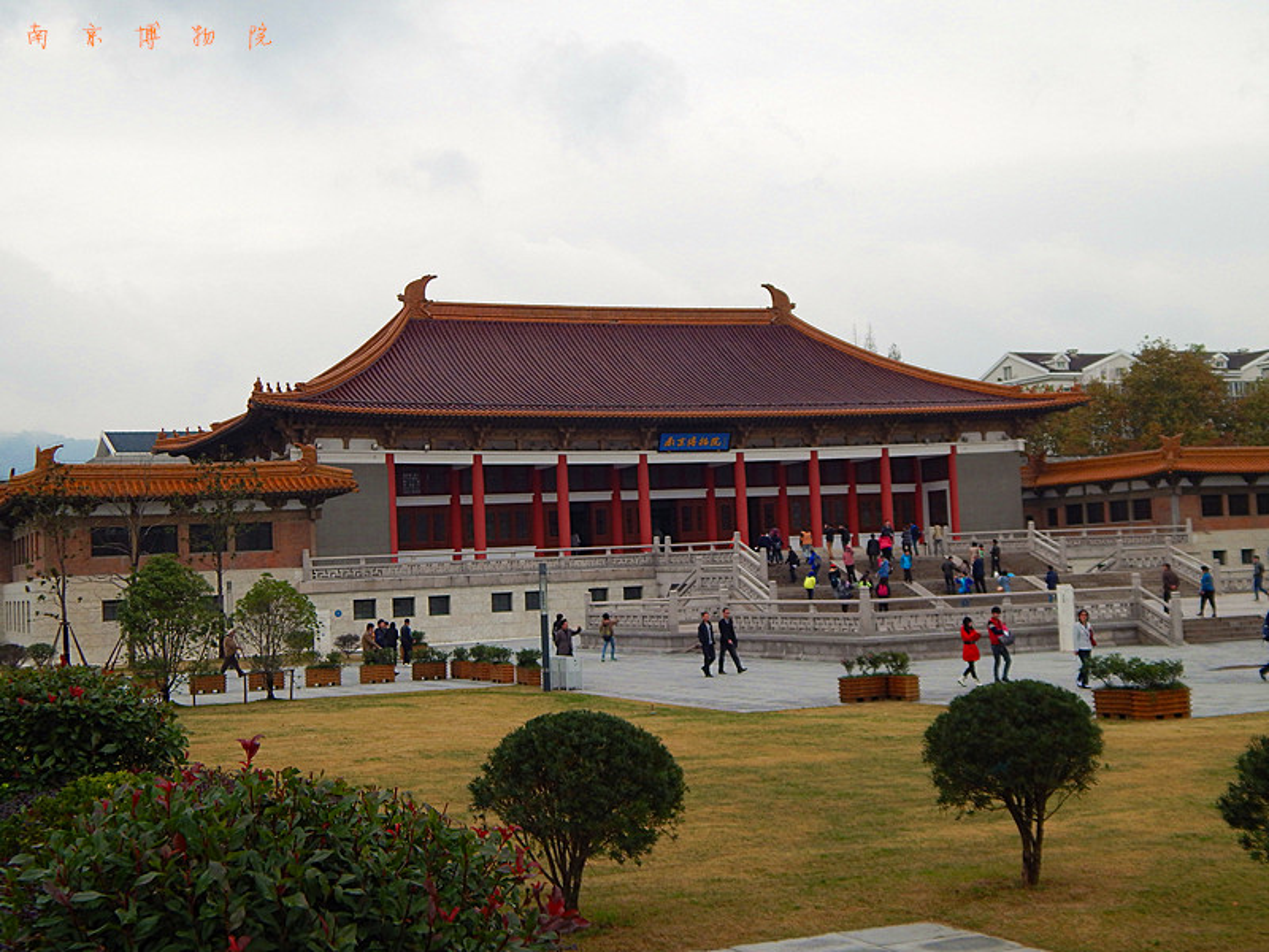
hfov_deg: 38.9
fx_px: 1796
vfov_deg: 29.7
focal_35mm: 49
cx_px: 634
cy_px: 476
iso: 125
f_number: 3.7
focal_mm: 8.6
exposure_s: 1/80
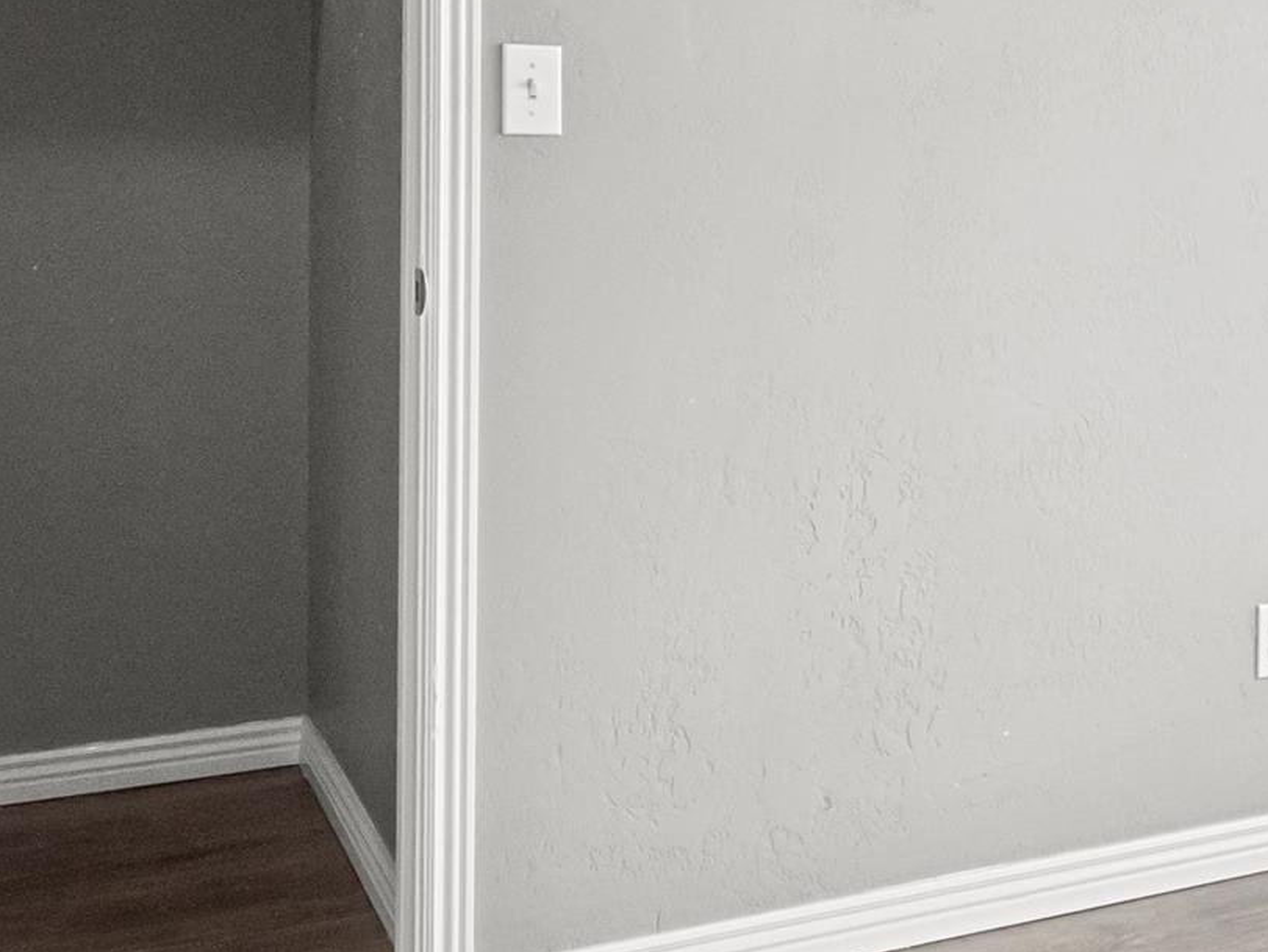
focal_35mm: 53
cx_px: 1424
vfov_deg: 27.1
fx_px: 1942
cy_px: 208
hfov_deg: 31.7
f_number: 8
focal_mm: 7
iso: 400
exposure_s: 1/20
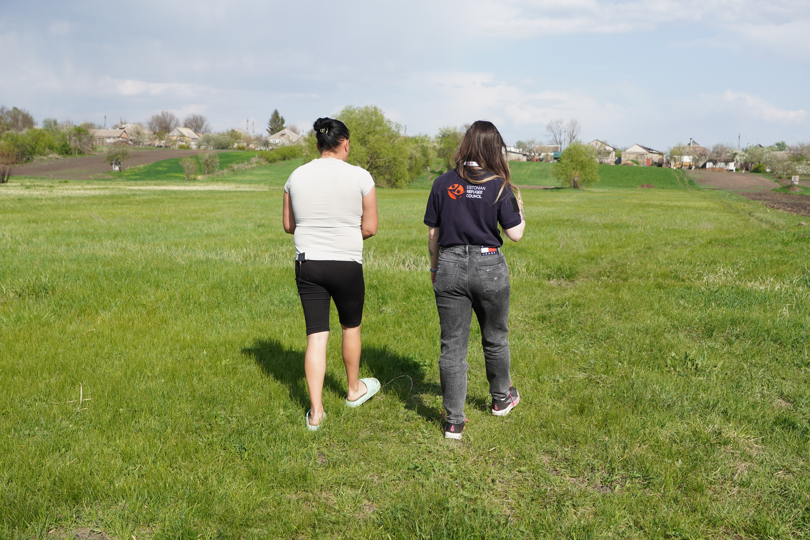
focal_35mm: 40
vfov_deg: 33.0
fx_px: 911
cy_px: 270
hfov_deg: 47.9
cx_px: 405
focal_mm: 27
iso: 100
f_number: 4.5
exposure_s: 1/640
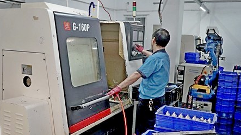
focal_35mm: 33
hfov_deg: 59.5
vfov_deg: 35.6
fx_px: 211
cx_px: 119
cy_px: 75
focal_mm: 31
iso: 3200
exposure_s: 1/160
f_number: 3.5
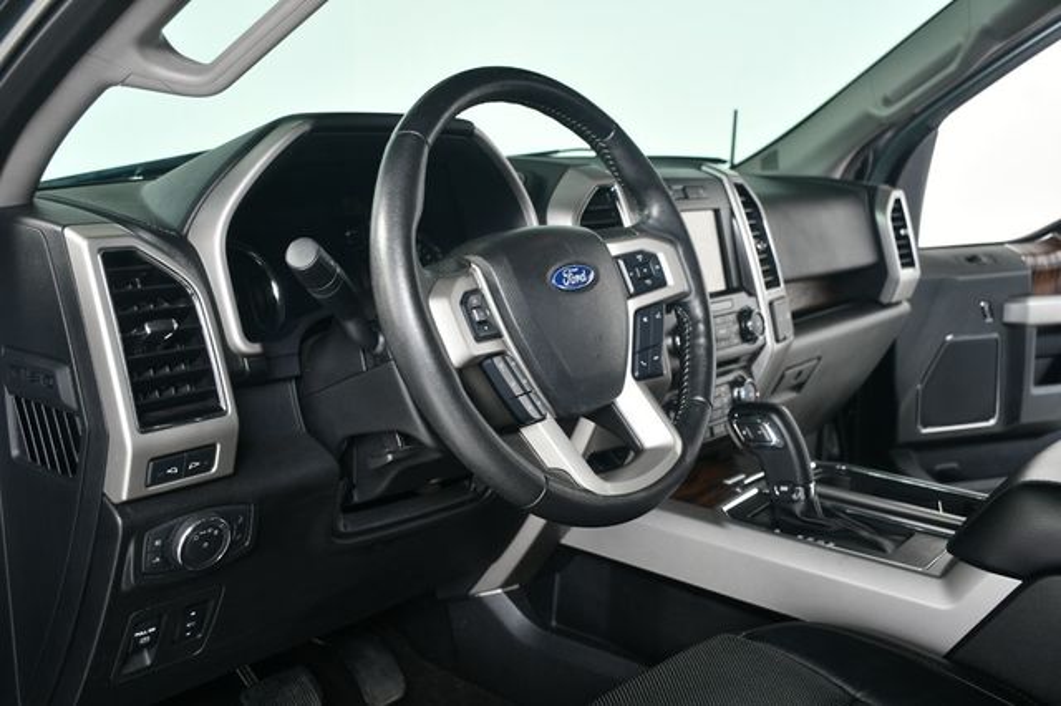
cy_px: 353
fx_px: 1060
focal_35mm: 36
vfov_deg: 36.8
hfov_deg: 53.2
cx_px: 530
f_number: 3.8
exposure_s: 1/160
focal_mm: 24
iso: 100
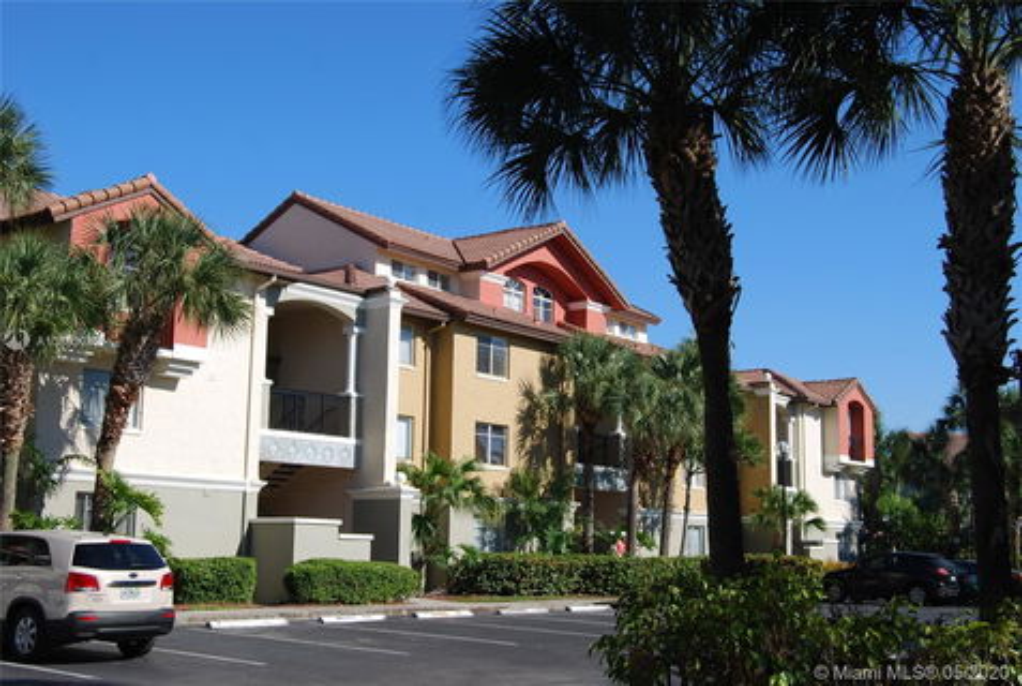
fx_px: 1280
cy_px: 343
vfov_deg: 30.0
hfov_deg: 43.5
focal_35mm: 45
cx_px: 511
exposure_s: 1/250
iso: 100
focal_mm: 30
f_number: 8
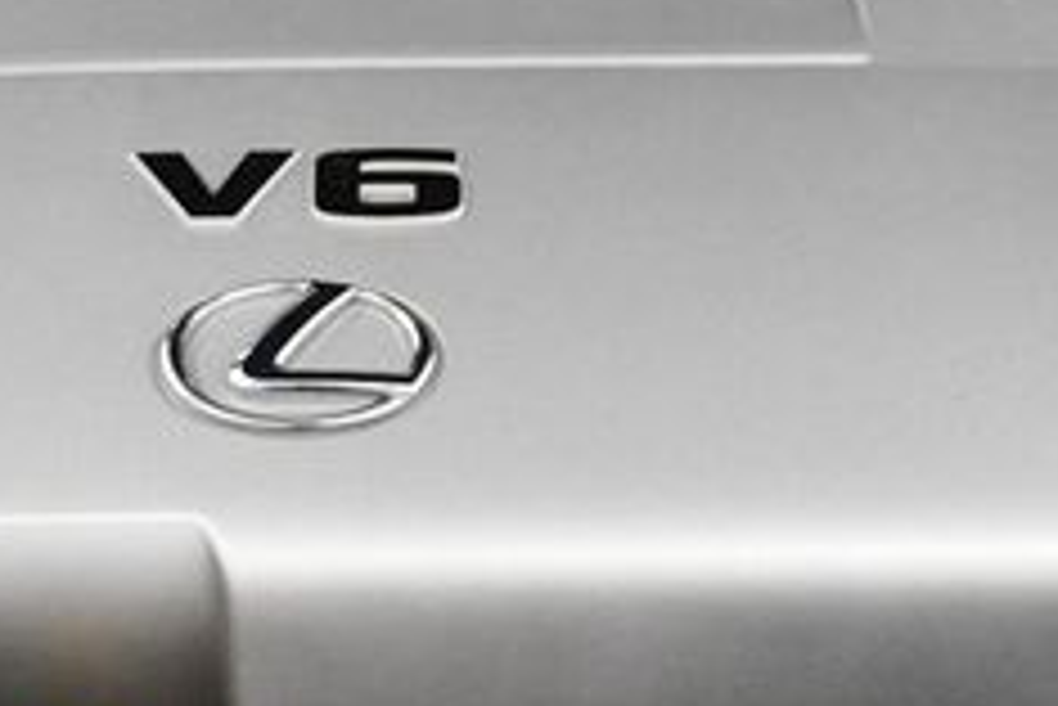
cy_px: 355
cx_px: 518
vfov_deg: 7.2
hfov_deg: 10.8
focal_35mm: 191
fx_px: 5617
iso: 1600
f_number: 4.5
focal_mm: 35
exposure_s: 1/125
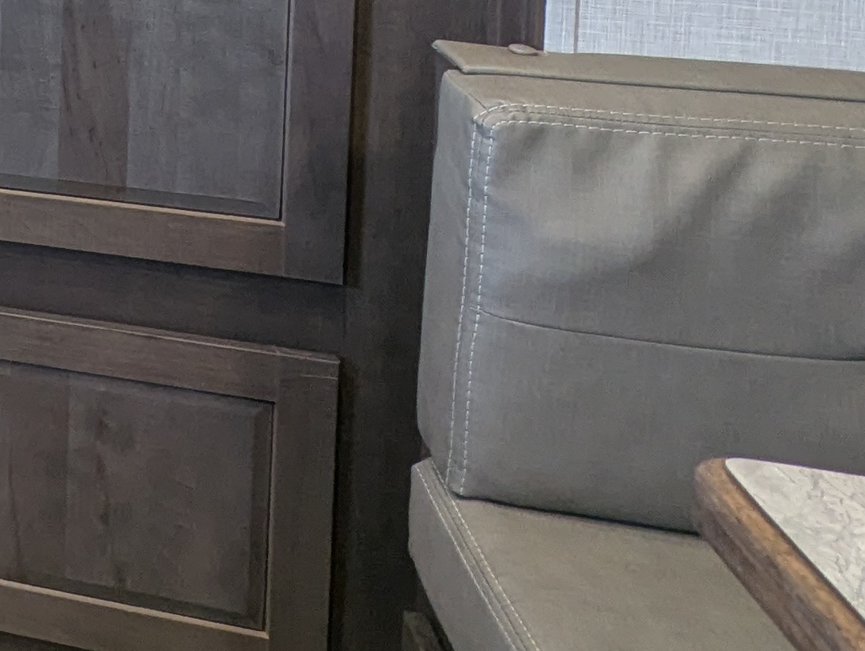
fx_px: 1501
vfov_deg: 21.2
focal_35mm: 60
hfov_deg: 22.6
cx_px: -592
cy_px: -285
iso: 81
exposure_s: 1/23.8
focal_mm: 2.35
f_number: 2.2
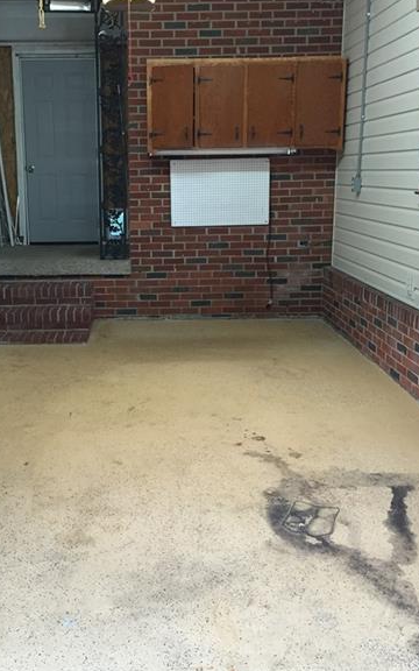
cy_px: 329
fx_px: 749
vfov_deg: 48.2
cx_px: 137
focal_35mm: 41
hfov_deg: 31.0
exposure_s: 1/30
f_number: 2.2
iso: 100
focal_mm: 4.15
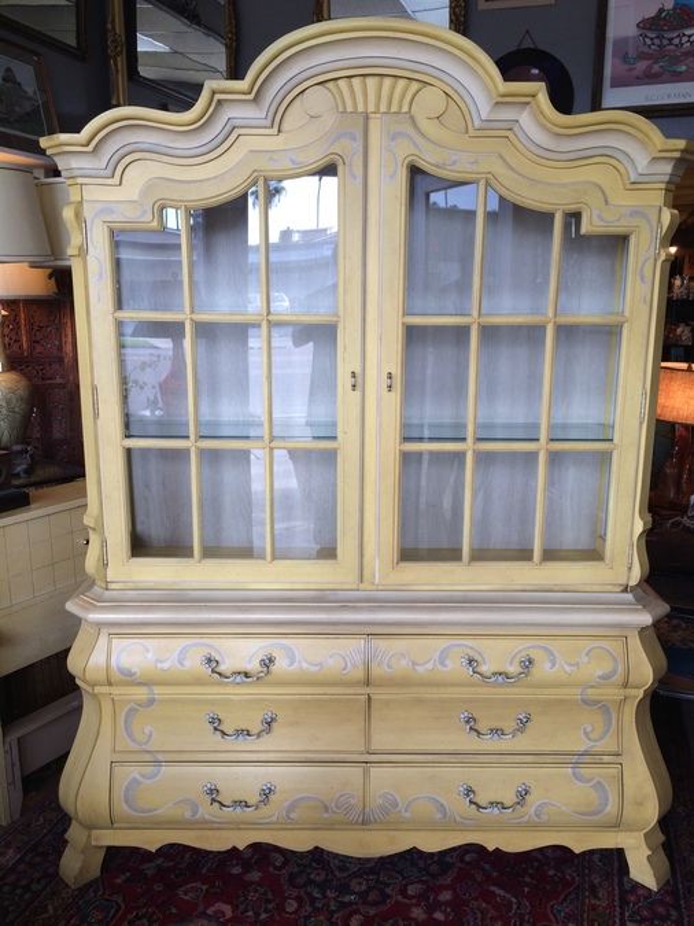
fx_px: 802
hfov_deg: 46.8
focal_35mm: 30
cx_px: 347
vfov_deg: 60.0
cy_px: 463
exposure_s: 1/73
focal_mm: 4.12
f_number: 2.2
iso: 32
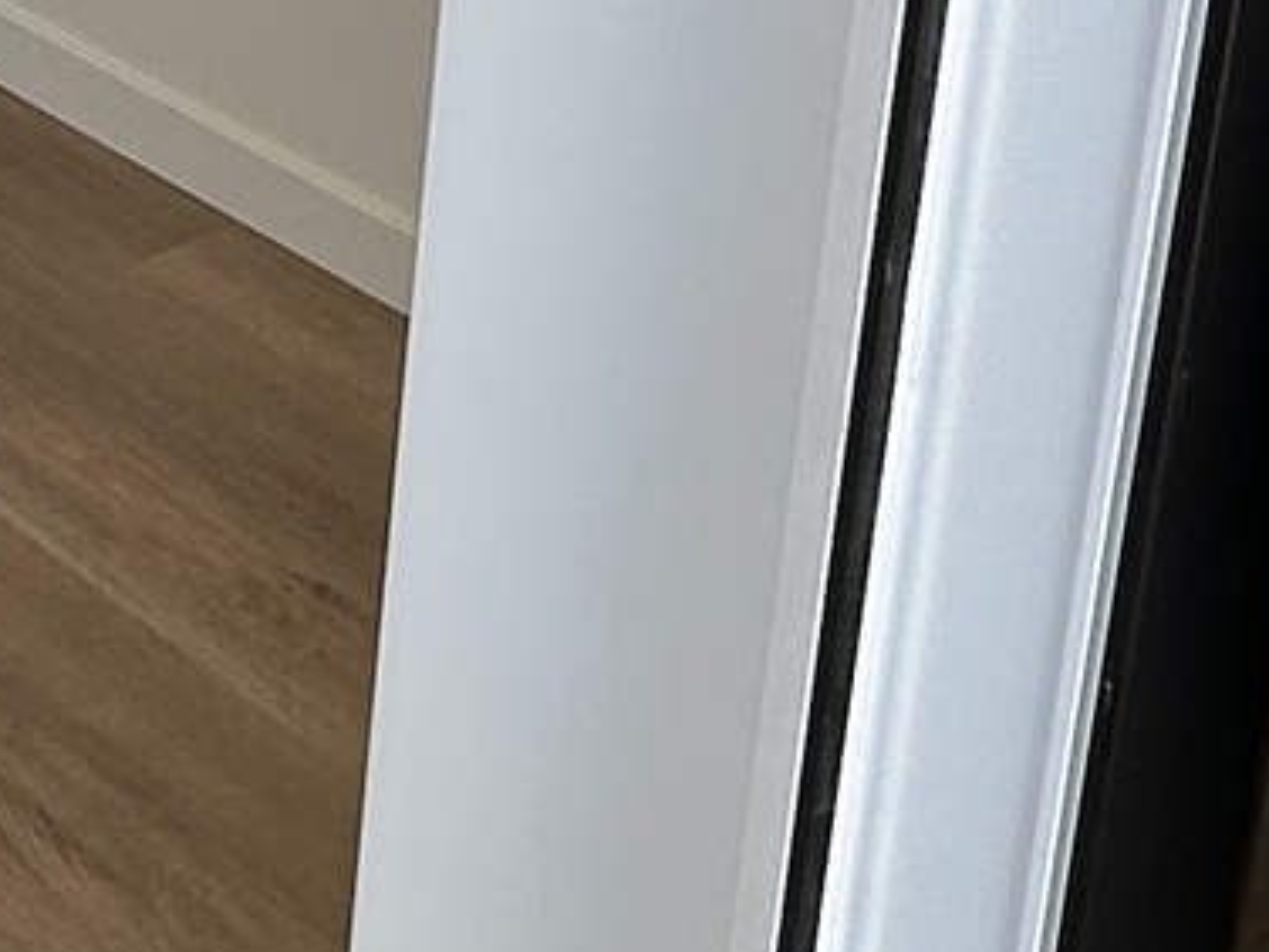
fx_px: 3409
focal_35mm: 93
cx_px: -472
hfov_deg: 19.2
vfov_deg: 14.4
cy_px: -643
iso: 40
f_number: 2.2
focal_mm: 2.22
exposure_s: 1/111
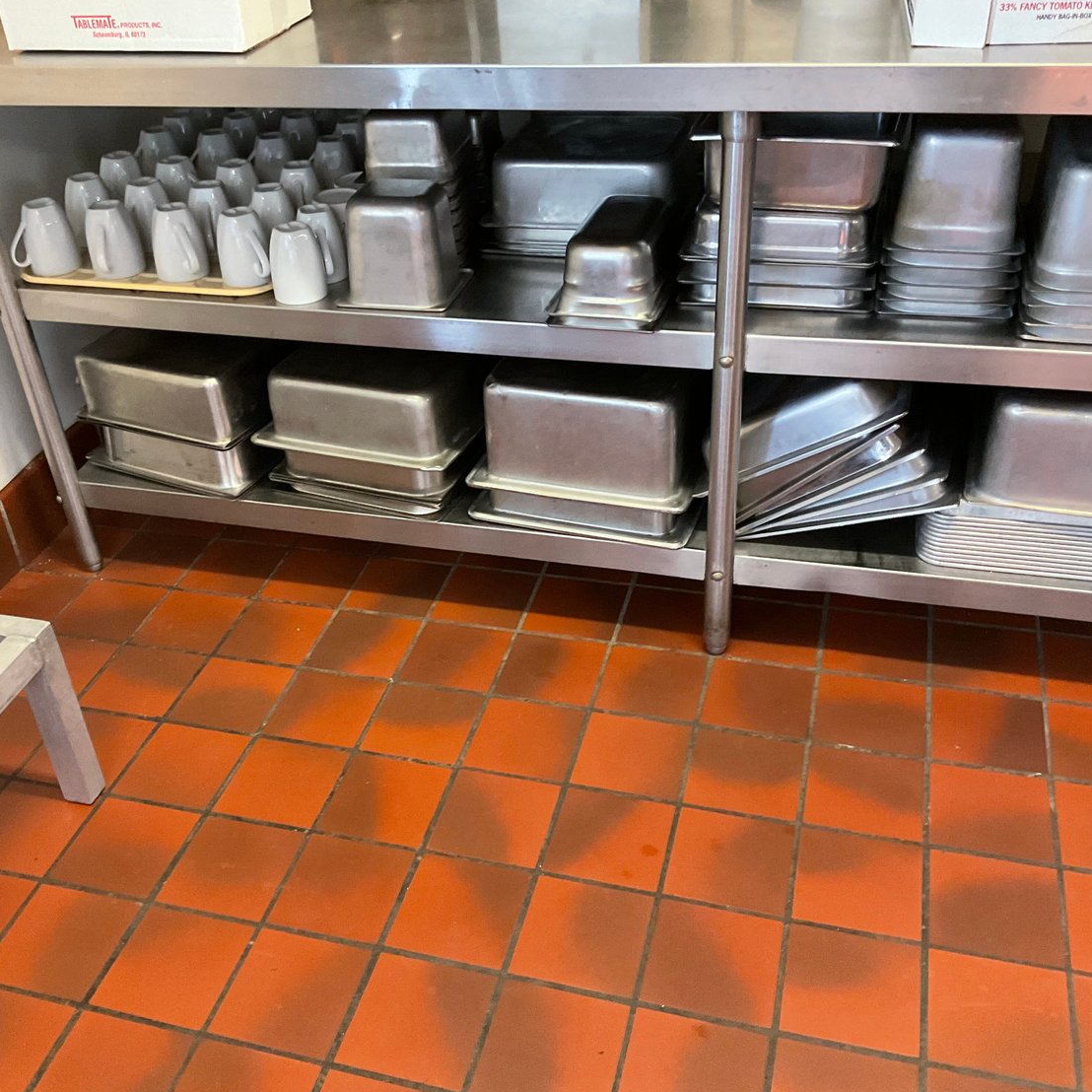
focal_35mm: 35
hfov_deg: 47.2
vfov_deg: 47.2
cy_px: 549
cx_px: 494
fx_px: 1249
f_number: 1.8
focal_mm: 3
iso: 250
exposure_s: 1/60
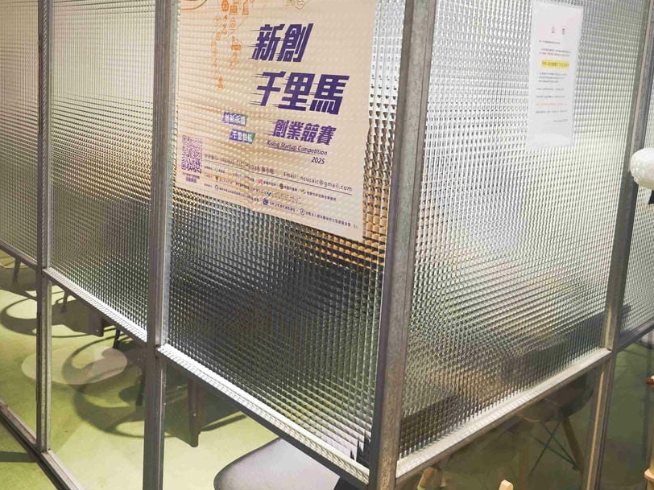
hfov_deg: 53.8
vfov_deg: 41.3
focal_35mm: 34
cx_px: 285
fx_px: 642
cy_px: 167
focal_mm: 8.72
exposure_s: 1/60
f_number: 1.63
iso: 640
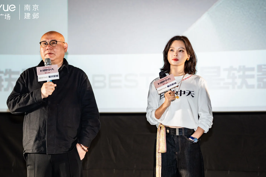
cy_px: 97
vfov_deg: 17.5
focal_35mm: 78
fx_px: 576
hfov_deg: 26.0
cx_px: 119
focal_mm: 68
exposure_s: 1/250
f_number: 2.5
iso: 800
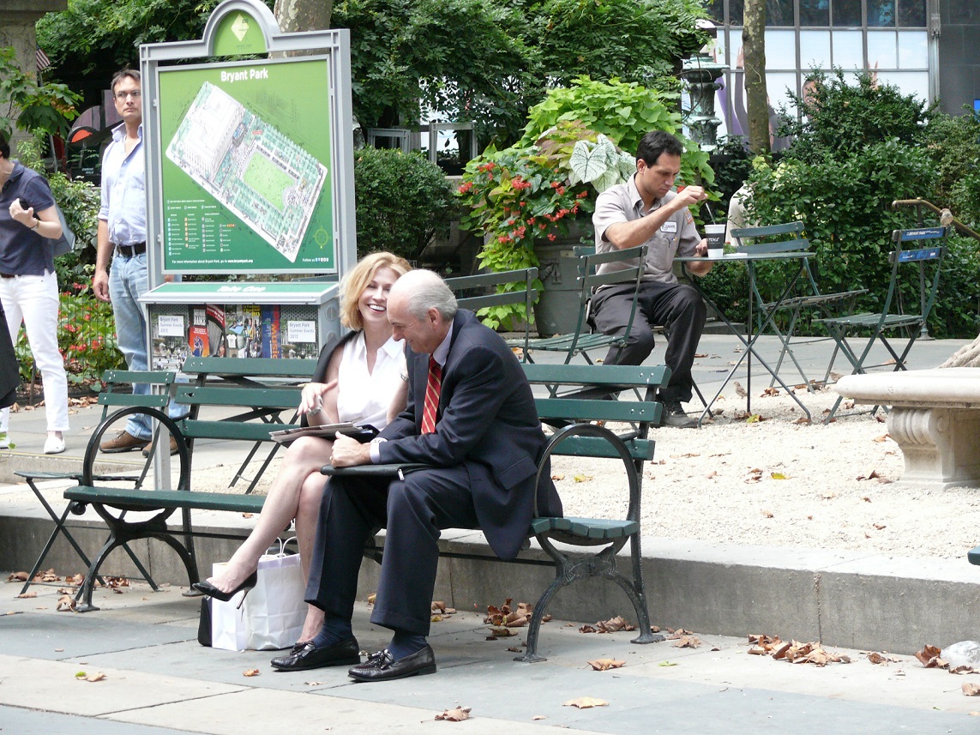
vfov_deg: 12.0
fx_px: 3482
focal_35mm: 123
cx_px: 490
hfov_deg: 16.0
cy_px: 368
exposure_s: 1/125
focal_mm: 23.2
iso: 250
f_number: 3.6
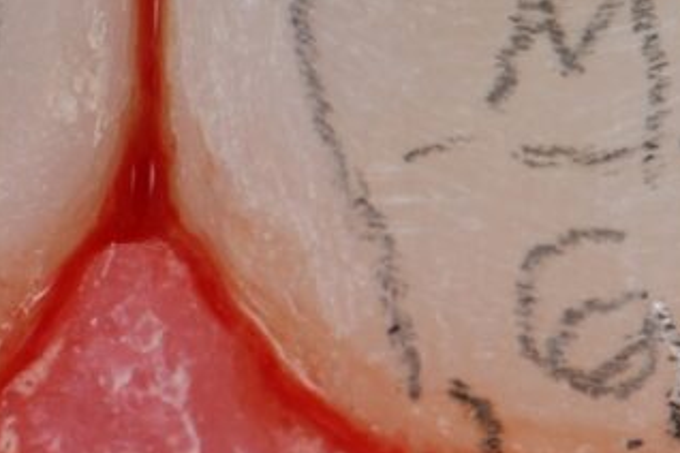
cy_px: -30
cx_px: 128
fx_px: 9538
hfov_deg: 4.1
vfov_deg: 2.7
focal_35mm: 505
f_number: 32
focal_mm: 105
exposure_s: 1/160
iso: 200
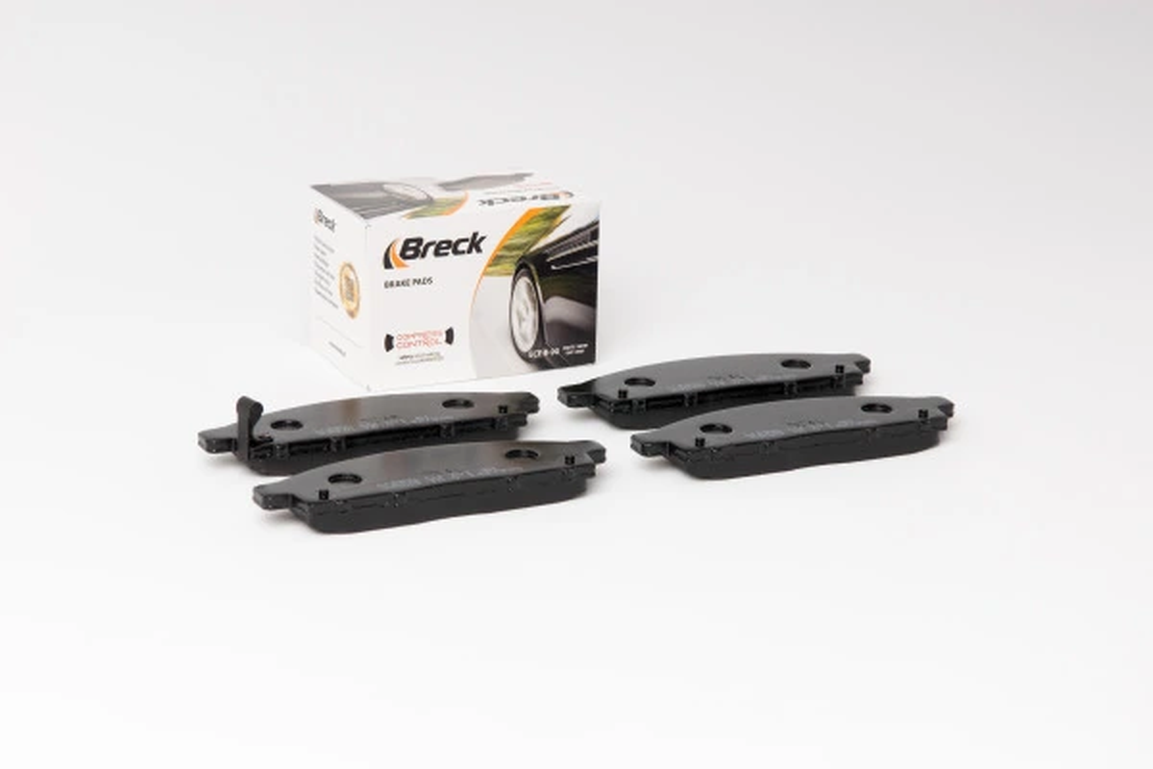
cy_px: 384
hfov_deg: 22.6
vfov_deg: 15.2
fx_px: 2882
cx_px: 576
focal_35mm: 90
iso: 100
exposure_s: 1/200
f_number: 13
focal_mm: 60
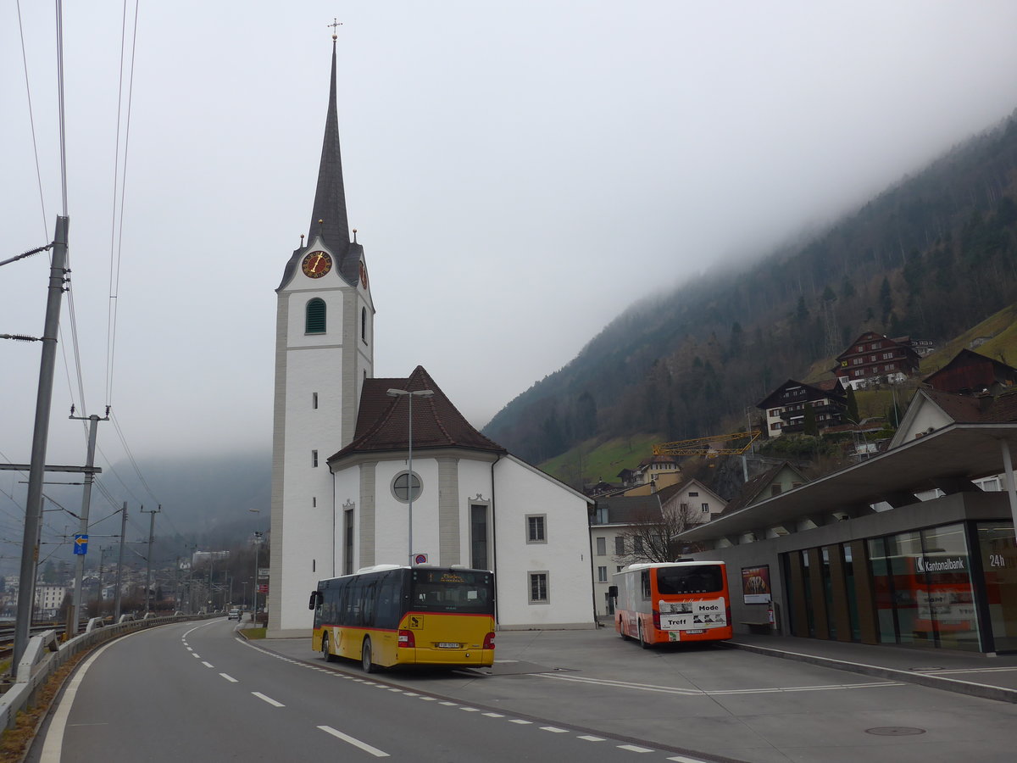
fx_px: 852
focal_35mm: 29
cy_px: 382
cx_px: 508
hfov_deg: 61.7
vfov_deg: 48.2
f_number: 2.8
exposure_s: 1/400
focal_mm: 6
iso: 80
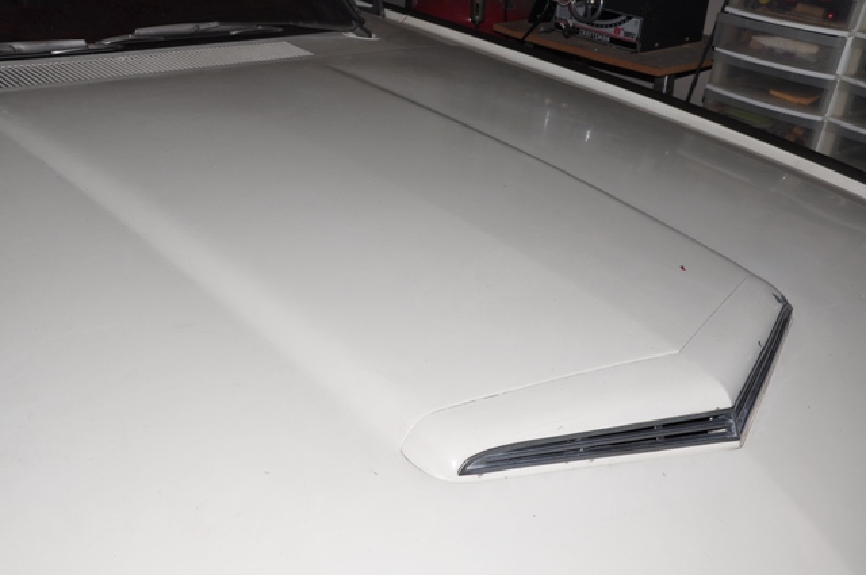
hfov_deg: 49.6
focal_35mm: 39
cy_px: 288
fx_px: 937
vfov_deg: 34.1
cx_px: 433
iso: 200
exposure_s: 1/60
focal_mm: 26
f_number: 11
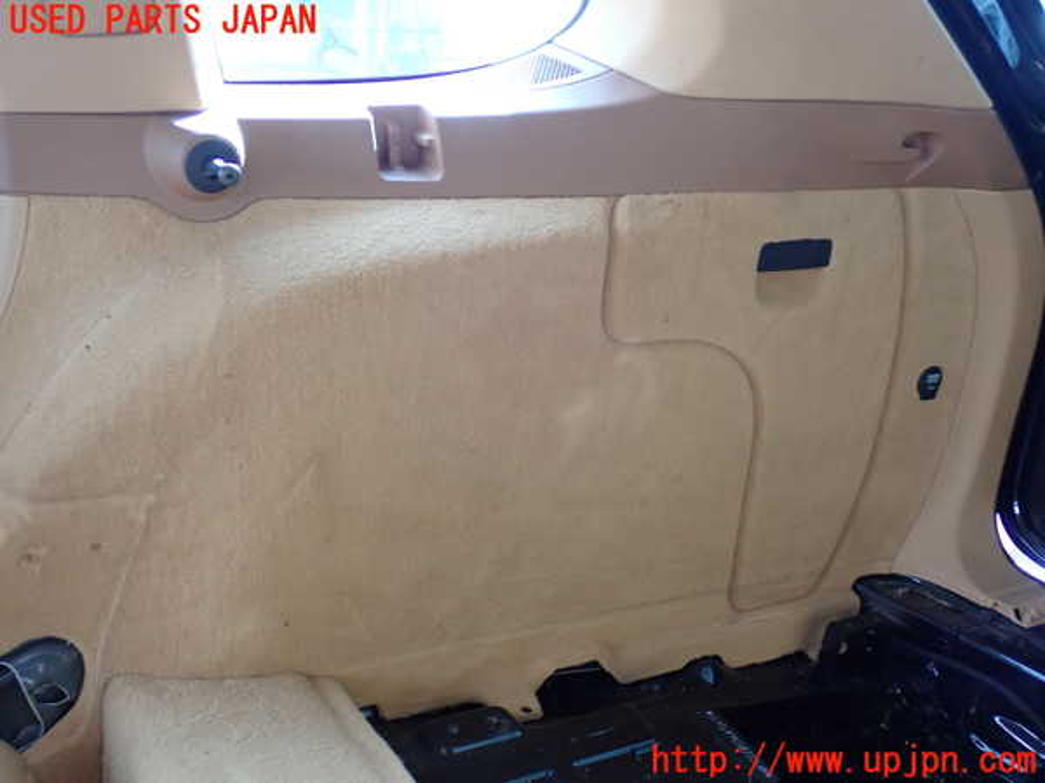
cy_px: 392
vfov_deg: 32.9
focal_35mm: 44
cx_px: 522
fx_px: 1328
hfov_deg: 42.9
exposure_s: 1/40
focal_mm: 7.84
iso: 320
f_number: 2.9
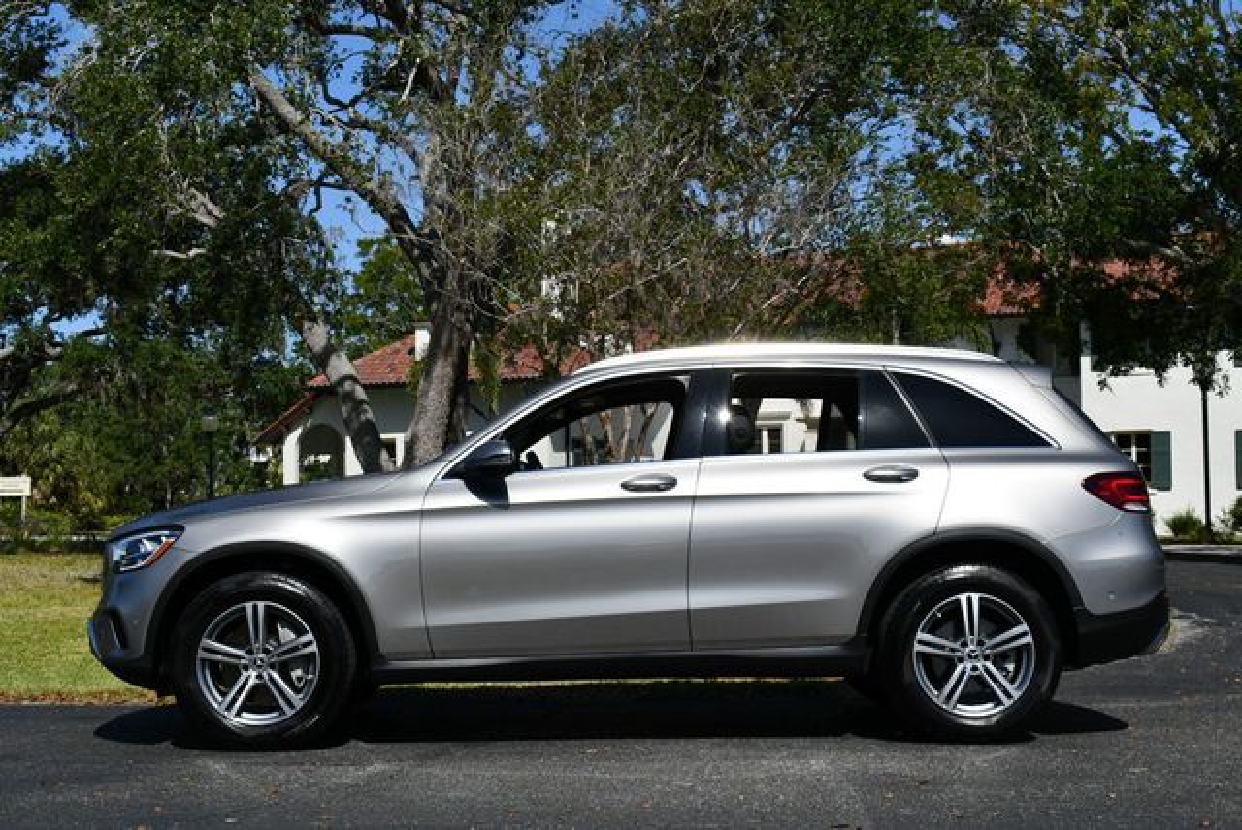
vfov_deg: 25.1
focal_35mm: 54
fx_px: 1865
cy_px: 415
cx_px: 621
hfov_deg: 36.8
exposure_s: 1/400
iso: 100
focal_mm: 27
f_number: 10
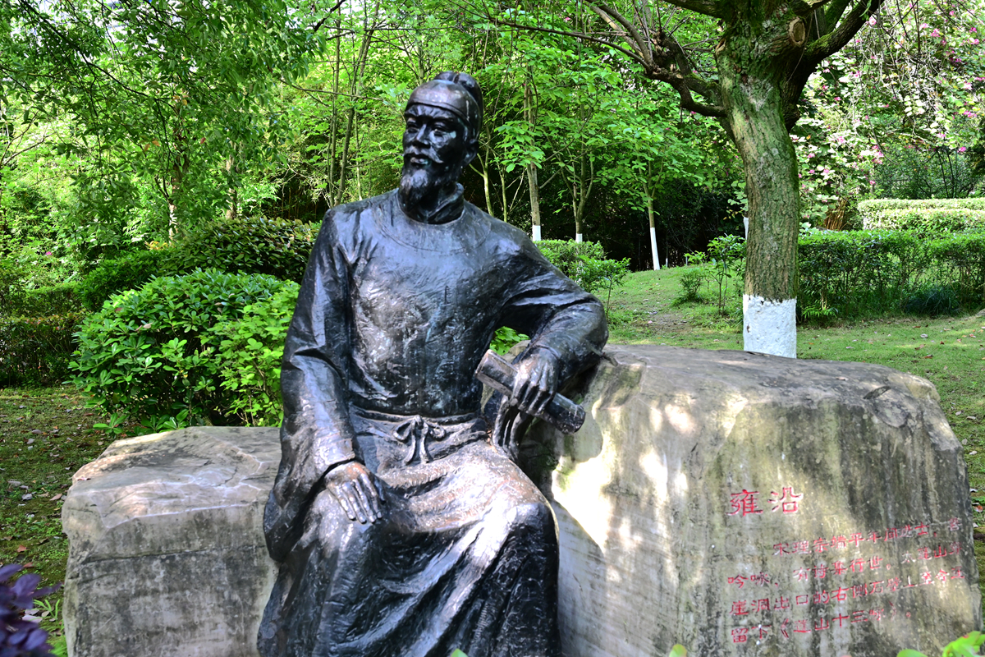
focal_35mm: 37
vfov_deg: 35.9
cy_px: 328
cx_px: 492
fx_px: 1012
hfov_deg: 51.9
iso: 1000
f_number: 8
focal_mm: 37
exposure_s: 1/80
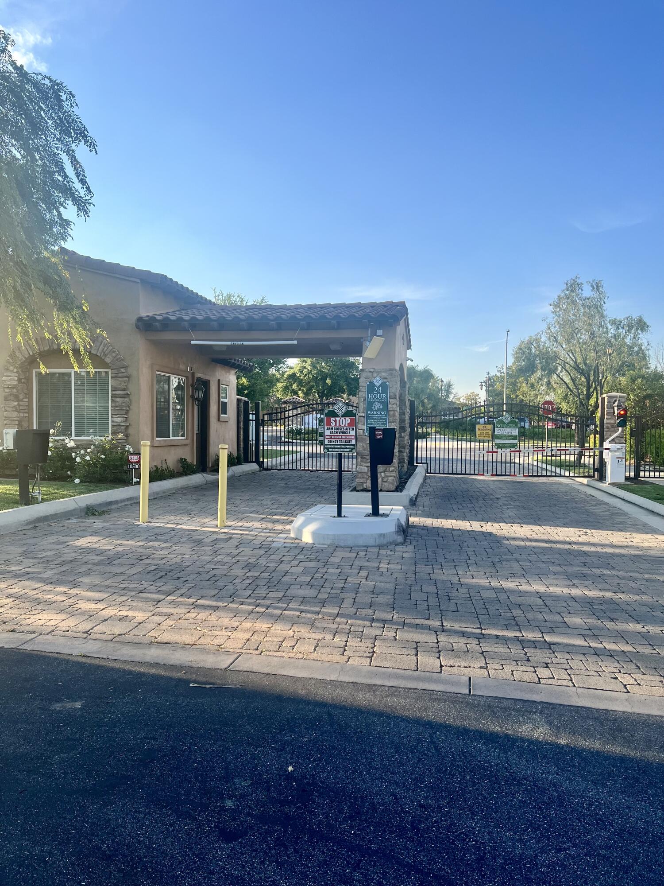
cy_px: 443
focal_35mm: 26
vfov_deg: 67.3
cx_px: 332
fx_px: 665
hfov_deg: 53.1
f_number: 1.5
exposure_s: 1/1972
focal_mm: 5.7
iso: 50
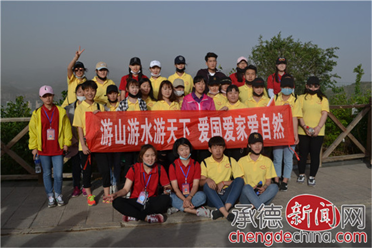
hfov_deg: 53.2
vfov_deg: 36.8
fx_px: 372
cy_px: 124
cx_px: 186
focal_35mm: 36
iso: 100
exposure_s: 1/250
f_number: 9
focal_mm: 24
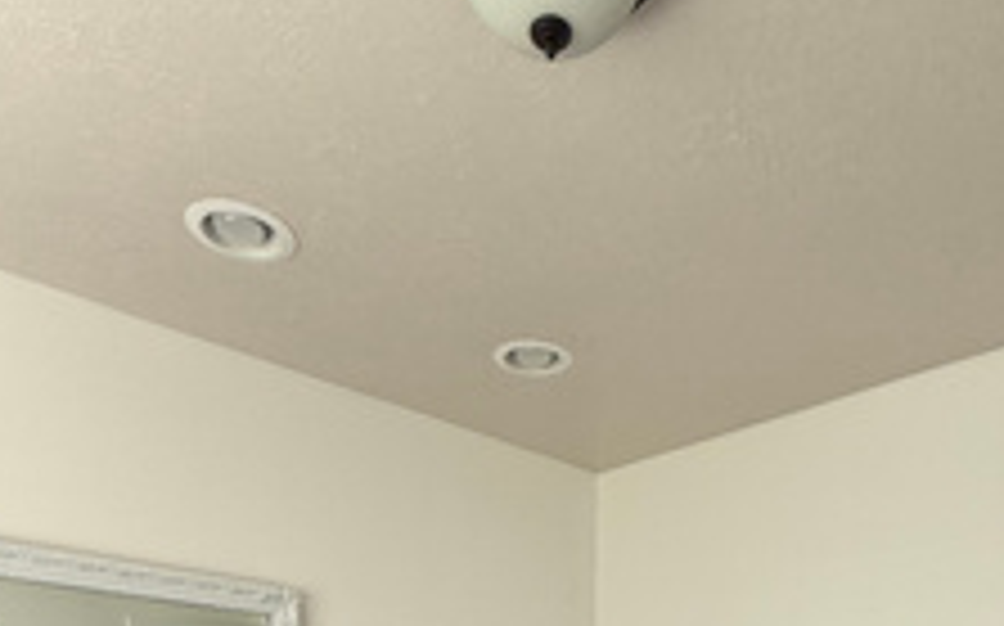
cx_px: 599
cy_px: 1009
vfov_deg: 25.4
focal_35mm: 32
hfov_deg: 59.2
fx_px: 875
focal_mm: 2.22
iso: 50
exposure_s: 1/148
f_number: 2.2
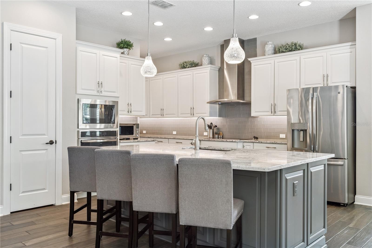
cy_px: 124
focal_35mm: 31
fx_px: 320
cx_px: 186
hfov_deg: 60.3
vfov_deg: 42.3
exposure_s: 1/30
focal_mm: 31
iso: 800
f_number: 10
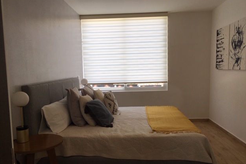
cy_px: 89
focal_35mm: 31
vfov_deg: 42.3
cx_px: 126
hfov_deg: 60.3
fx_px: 212
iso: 25
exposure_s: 1/259
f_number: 2.2
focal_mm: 4.15
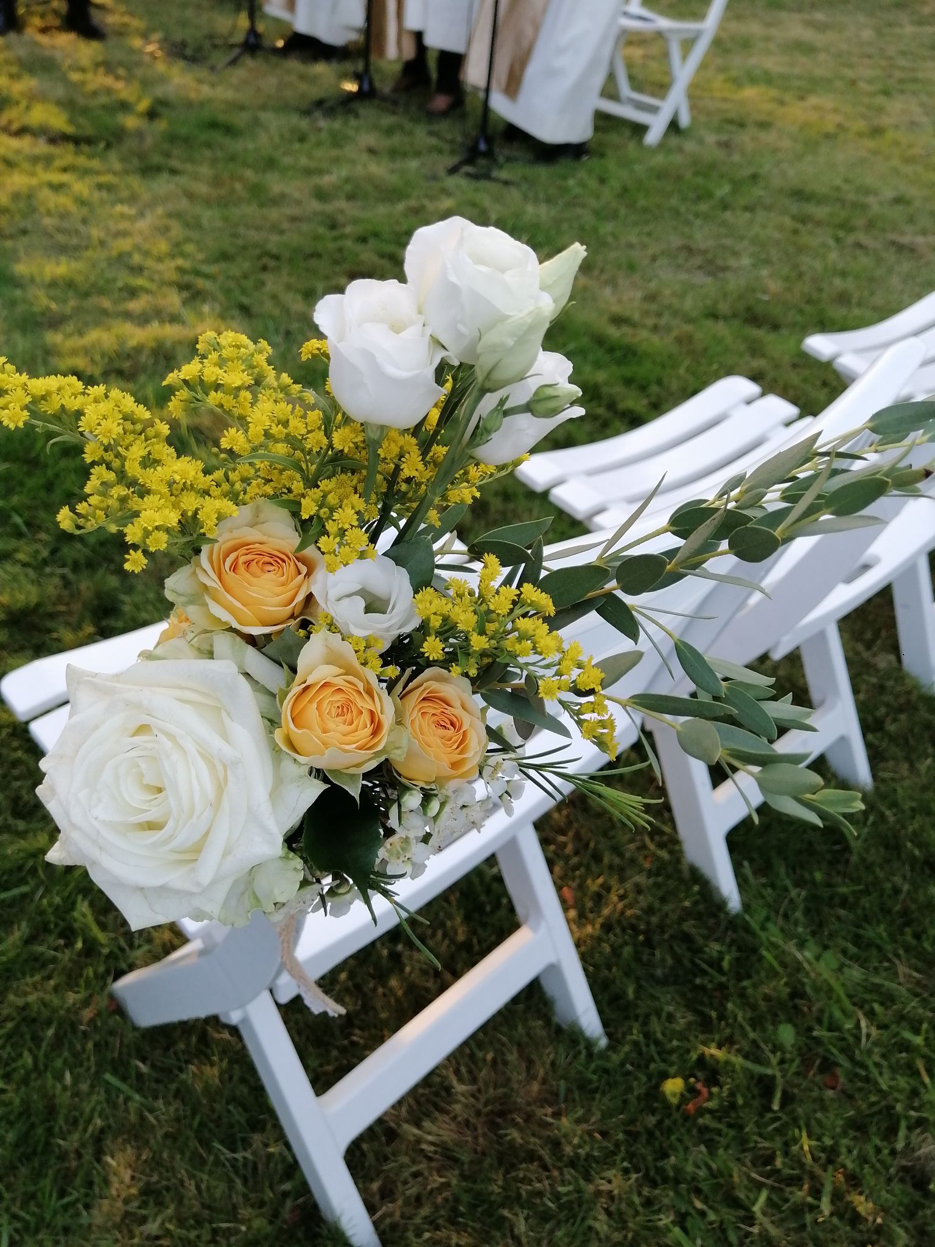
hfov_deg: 53.1
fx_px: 936
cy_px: 624
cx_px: 468
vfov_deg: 67.3
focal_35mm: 26
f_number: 1.8
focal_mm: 3.95
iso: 80
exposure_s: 1/100
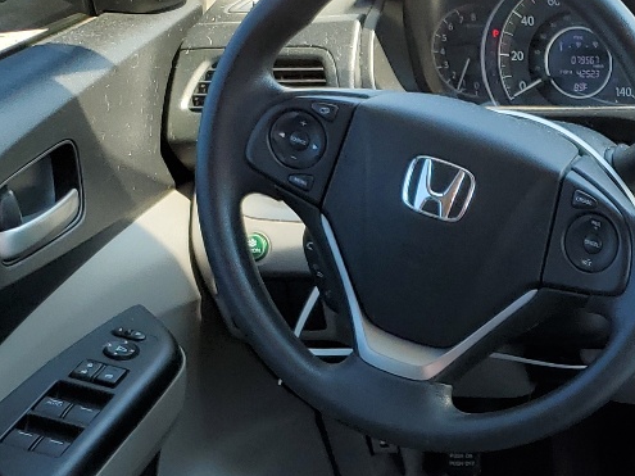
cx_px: 913
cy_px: 634
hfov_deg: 20.4
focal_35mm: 84
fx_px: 1541
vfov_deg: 16.5
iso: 50
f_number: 1.5
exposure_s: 1/270
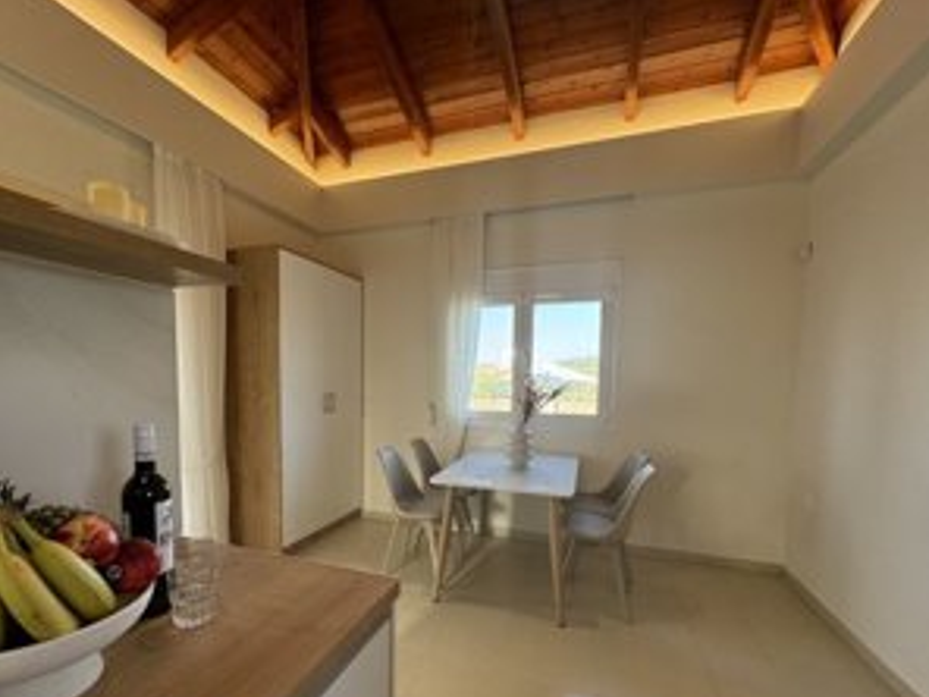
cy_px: 414
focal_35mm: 17
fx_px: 456
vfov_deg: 74.0
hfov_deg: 90.6
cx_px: 411
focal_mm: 2.22
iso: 100
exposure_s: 1/99
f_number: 2.2
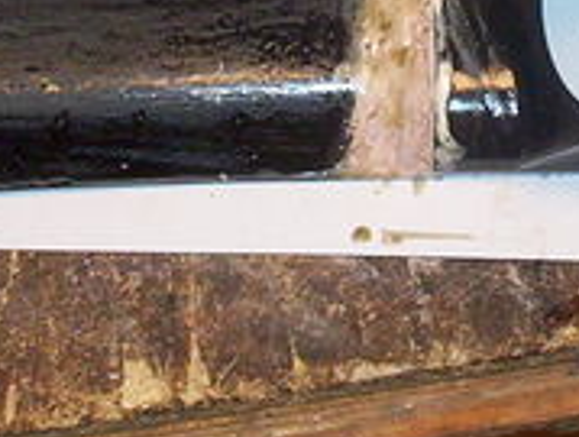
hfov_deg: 14.4
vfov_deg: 10.6
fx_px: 2279
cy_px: -212
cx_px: 443
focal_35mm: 136
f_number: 4.5
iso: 140
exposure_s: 1/60
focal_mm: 4.99
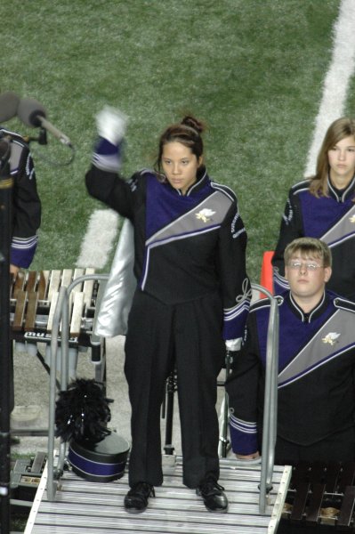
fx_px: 8890
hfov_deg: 2.3
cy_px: 267
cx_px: 178
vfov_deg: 3.4
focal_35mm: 600
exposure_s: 1/40
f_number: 5.6
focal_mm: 400
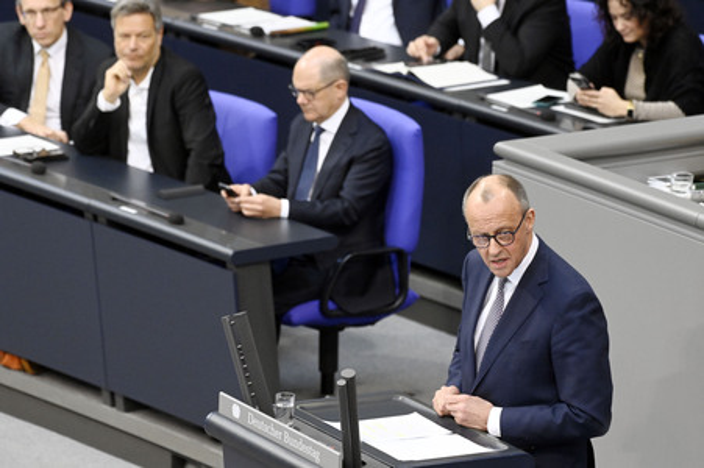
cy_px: 234
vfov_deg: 5.3
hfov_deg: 7.9
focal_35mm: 260
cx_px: 352
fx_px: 5081
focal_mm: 260
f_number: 5.6
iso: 10000
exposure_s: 1/400
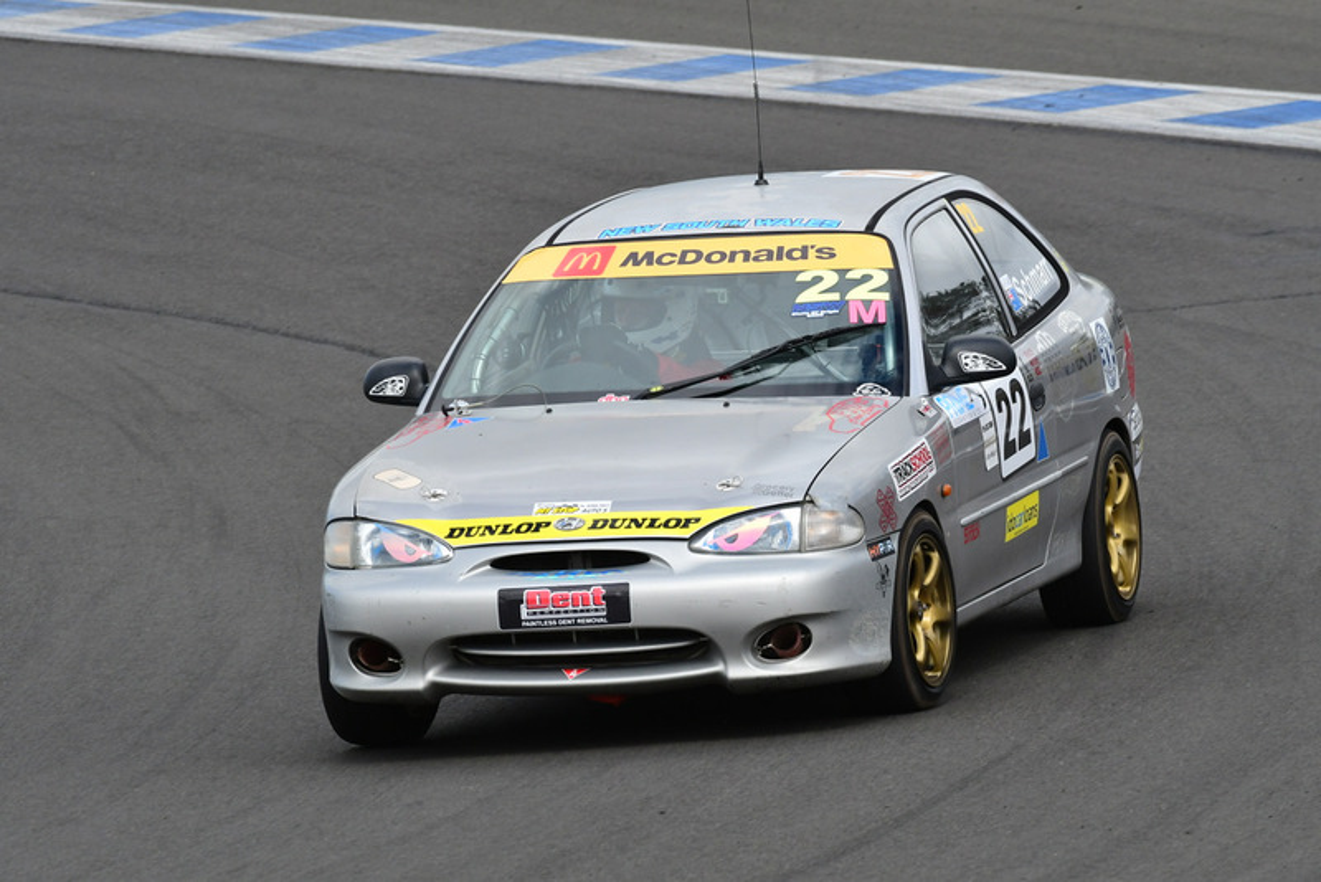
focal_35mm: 450
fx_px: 16518
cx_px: 660
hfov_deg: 4.6
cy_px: 441
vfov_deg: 3.1
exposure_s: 1/640
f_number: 10
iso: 640
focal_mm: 300
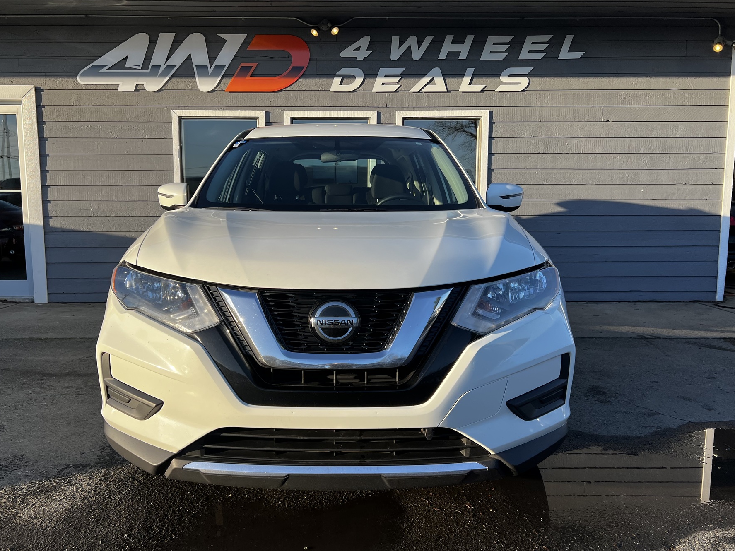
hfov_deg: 59.9
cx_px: 339
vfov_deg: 46.8
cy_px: 281
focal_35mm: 30
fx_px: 637
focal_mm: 5.7
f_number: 1.5
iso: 50
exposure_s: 1/1621
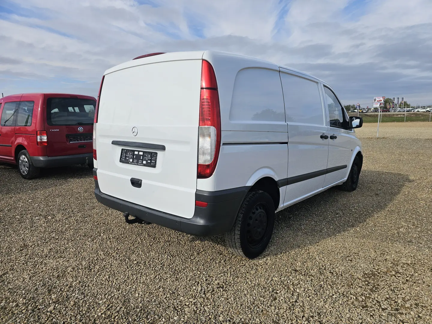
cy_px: 162
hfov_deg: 73.9
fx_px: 287
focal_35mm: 23
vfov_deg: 58.9
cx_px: 216
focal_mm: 6.3
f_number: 1.7
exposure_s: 1/997
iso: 10
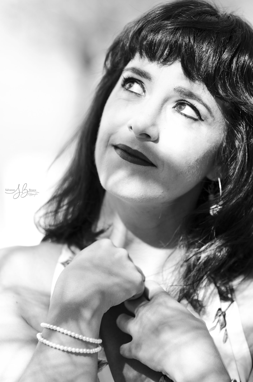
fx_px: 1350
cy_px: 191
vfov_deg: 16.1
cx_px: 126
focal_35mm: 128
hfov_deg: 10.7
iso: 200
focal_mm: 85
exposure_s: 1/1000
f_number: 2.2
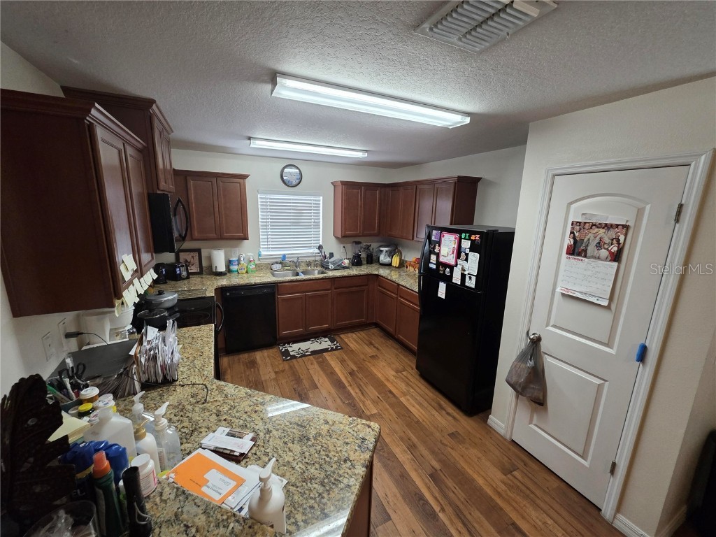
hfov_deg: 106.2
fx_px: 269
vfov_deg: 89.9
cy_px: 268
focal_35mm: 13
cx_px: 358
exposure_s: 1/60
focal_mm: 2.2
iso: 400
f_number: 1.9
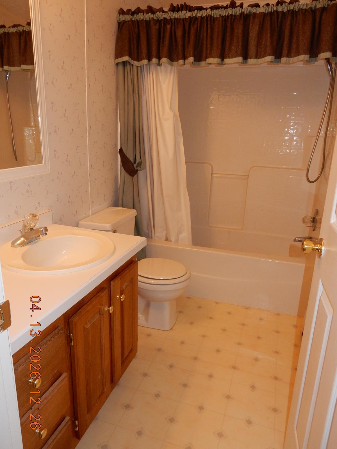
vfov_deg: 69.4
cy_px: 224
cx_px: 168
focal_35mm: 25
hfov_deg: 54.9
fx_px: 325
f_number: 3.7
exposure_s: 1/30
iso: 200
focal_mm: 4.5
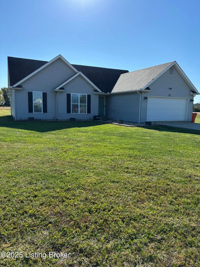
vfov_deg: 67.3
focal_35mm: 26
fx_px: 200
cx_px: 100
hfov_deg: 53.0
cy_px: 134
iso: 50
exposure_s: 1/3311
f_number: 1.6
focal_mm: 5.96
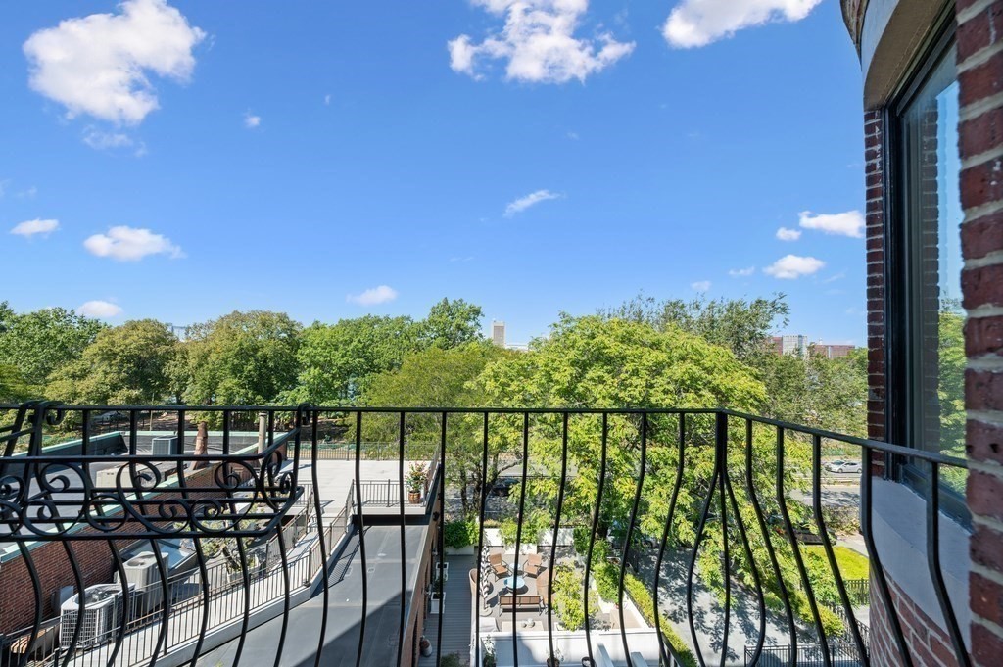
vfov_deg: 81.1
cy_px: 334
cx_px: 502
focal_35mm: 14
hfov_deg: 104.3
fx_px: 390
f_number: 8
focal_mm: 14
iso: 100
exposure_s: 1/160
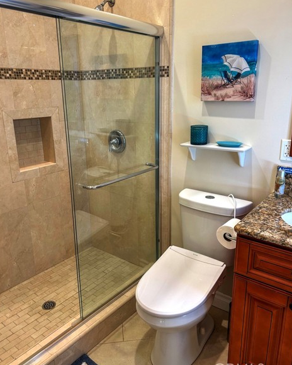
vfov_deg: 62.2
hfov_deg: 51.5
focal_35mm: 28
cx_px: 147
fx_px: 302
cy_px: 177
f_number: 1.5
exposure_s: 1/60
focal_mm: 5.7
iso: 80
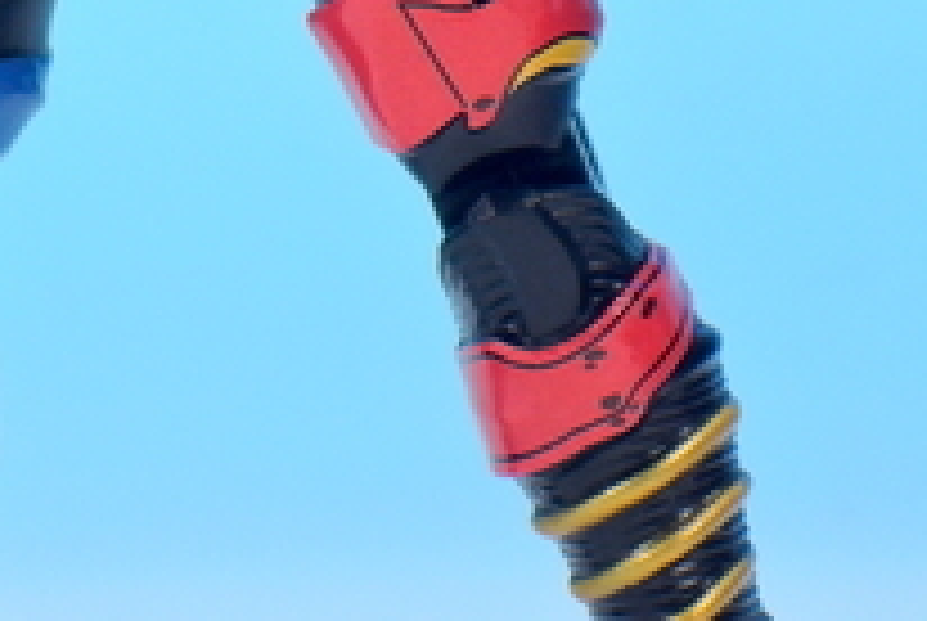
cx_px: 238
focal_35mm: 363
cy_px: -288
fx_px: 9361
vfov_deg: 3.8
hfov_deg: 5.7
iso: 80
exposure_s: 1/2
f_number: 5.6
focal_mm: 25.5
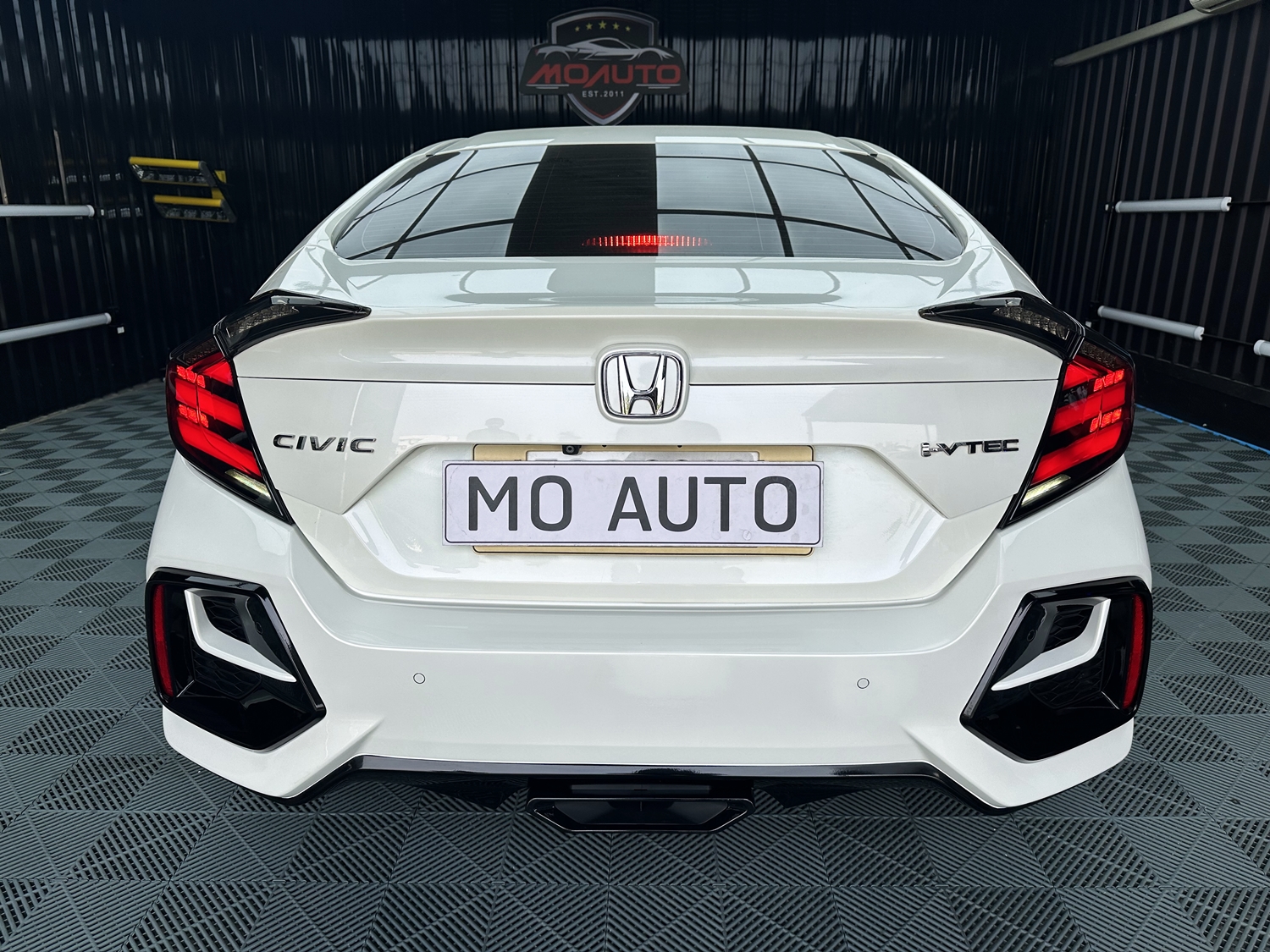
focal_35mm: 24
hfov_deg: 71.6
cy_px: 476
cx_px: 635
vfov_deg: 56.8
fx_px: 881
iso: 80
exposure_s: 1/1289
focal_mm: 6.86
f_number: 1.78
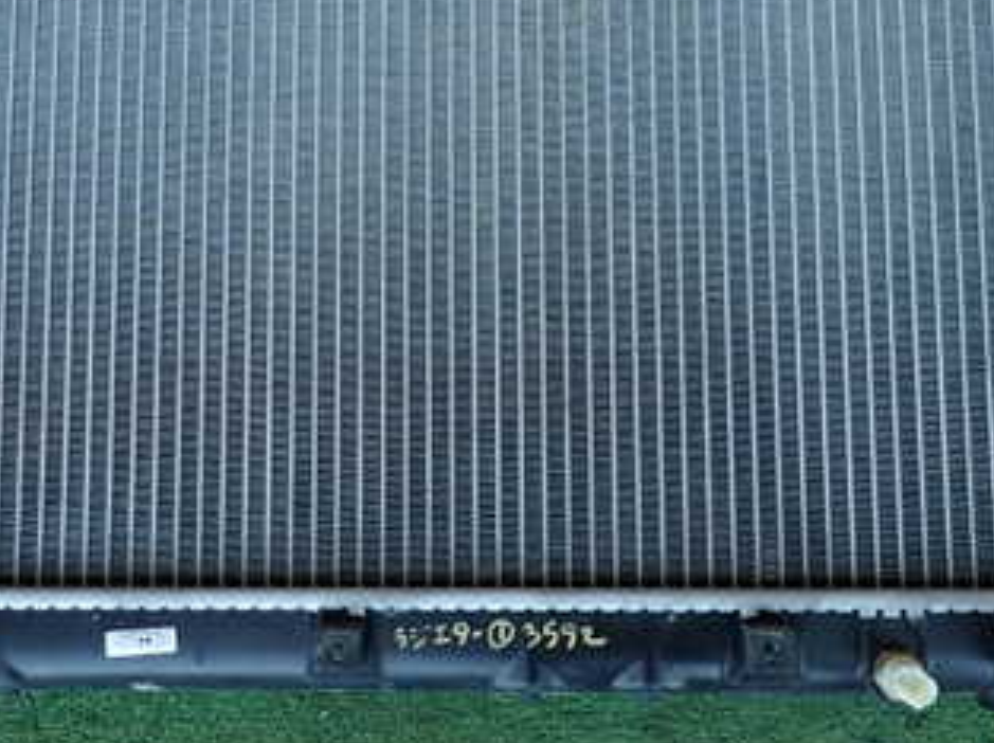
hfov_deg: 39.7
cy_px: 206
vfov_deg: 29.8
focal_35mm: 48
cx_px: 457
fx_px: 1377
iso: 100
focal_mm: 4.5
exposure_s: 1/80
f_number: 2
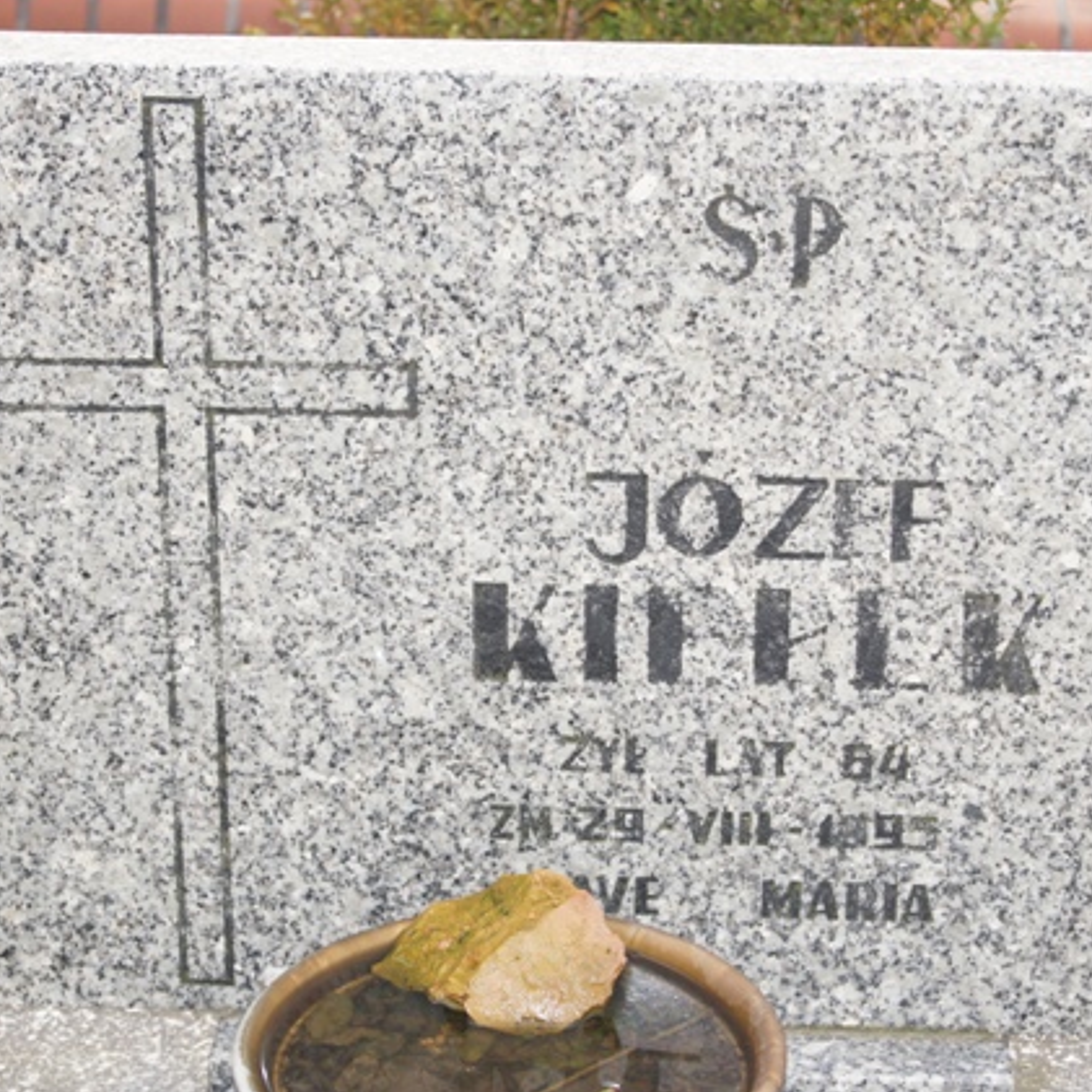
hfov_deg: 16.3
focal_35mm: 107
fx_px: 3806
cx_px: 604
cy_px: 550
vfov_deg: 16.3
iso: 200
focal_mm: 55
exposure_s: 1/125
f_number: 5.6
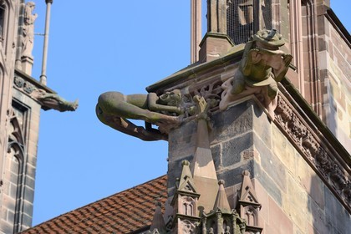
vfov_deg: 6.9
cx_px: 176
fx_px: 1950
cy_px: 117
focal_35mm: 200
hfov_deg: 10.3
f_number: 8
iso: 200
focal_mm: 200
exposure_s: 1/320
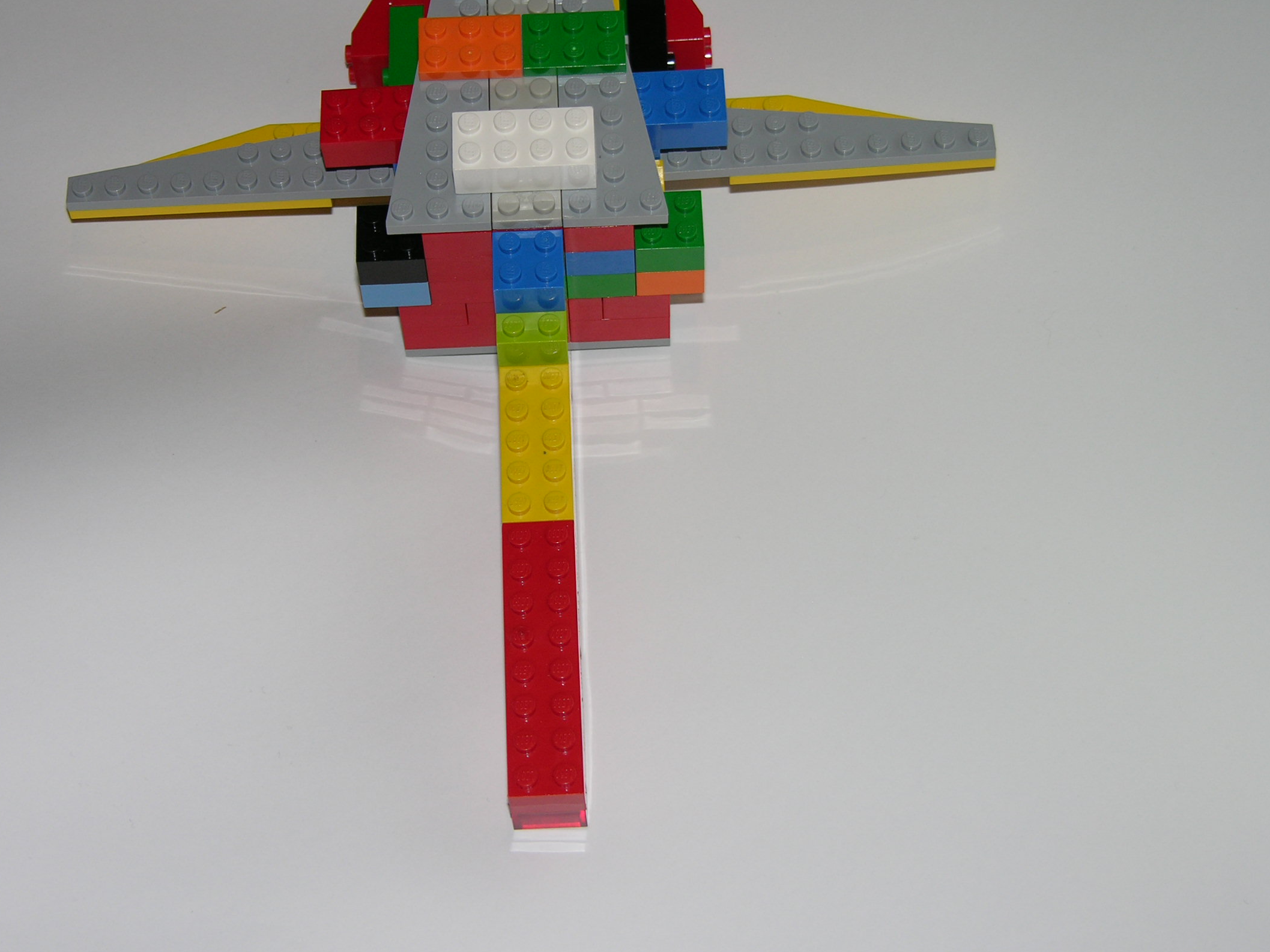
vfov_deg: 19.4
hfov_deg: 25.6
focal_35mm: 76
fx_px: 2788
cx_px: 539
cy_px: 396
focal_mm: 15.7
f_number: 3.2
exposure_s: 1/120
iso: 50
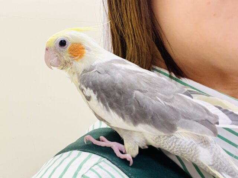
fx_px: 206
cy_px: 89
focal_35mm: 30
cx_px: 119
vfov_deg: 46.8
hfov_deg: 60.0
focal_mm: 2.71
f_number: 2.2
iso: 100
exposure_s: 1/94
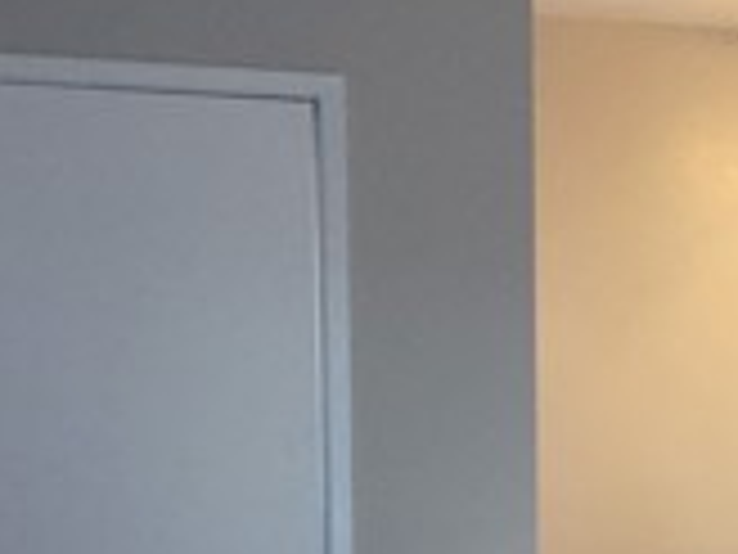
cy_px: 590
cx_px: 1071
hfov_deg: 16.1
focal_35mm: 113
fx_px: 2409
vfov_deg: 12.9
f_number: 2.2
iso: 50
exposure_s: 1/30
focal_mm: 4.15
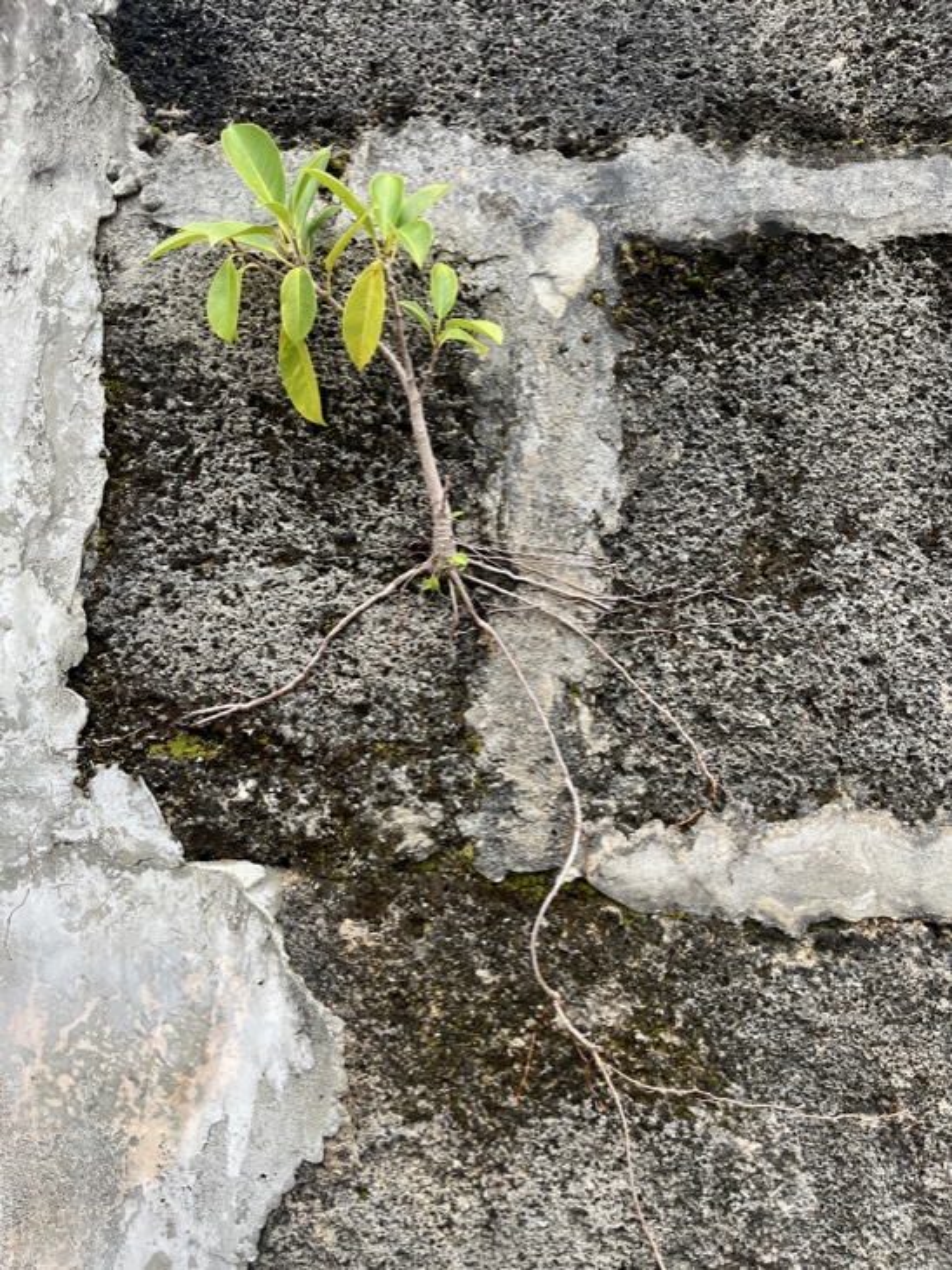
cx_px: 476
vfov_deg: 67.3
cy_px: 635
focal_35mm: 26
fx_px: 954
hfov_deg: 53.0
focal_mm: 5.1
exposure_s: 1/122
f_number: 1.6
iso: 100
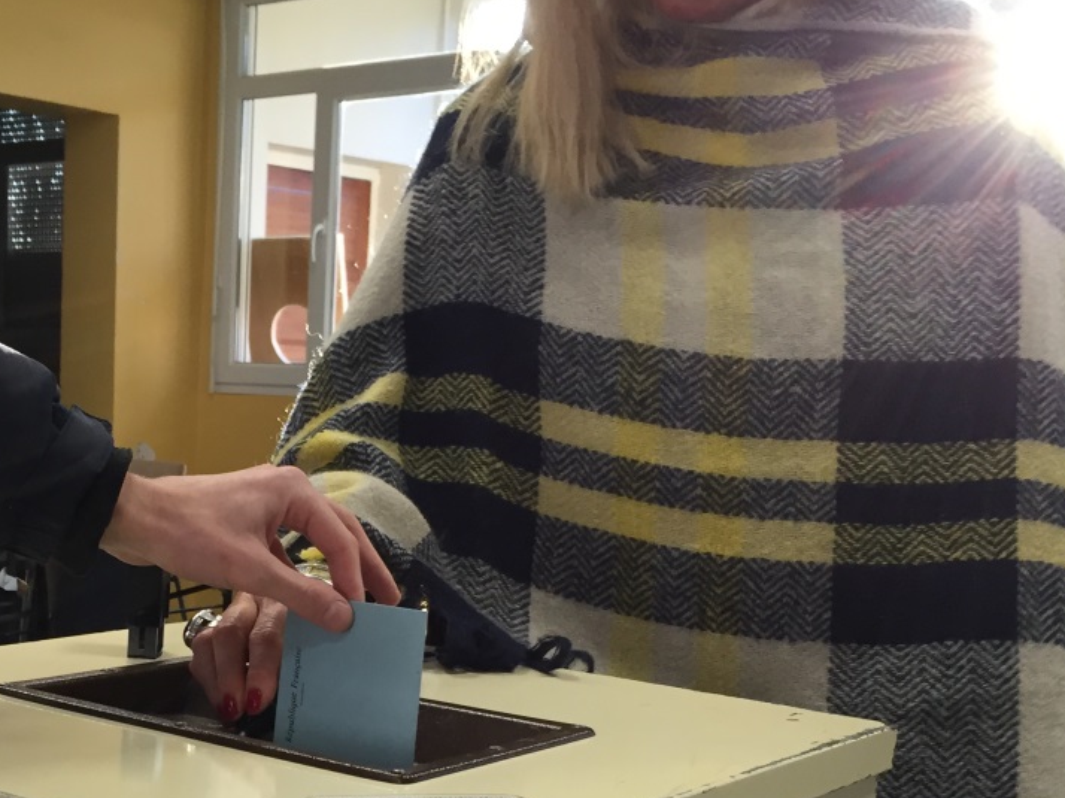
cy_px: 688
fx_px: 1599
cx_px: 180
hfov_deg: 35.4
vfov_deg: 27.2
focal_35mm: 52
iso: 40
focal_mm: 4.15
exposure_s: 1/33
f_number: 2.2
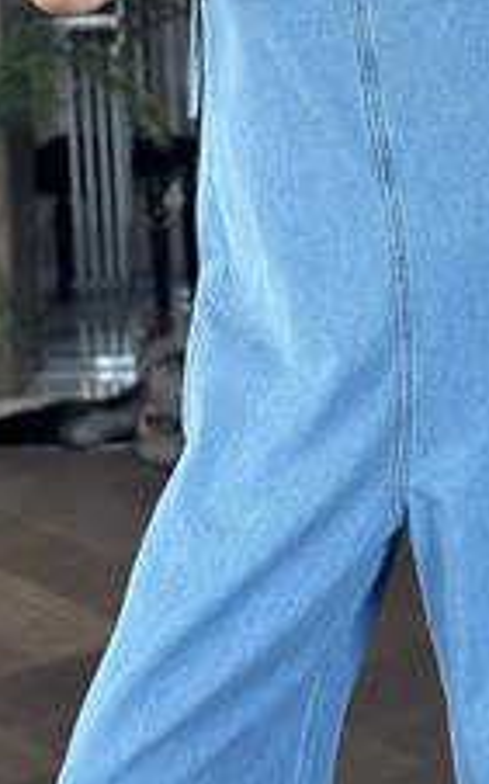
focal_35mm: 114
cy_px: 28
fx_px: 2434
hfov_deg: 11.4
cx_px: 402
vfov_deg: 17.9
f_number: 1.78
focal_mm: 6.86
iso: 125
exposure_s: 1/108
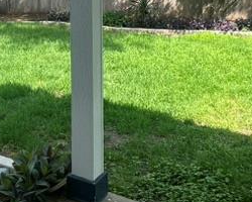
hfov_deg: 31.7
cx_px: 16
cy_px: 6
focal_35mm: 56
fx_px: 418
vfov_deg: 25.9
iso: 40
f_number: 2.2
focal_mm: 2.22
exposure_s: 1/720
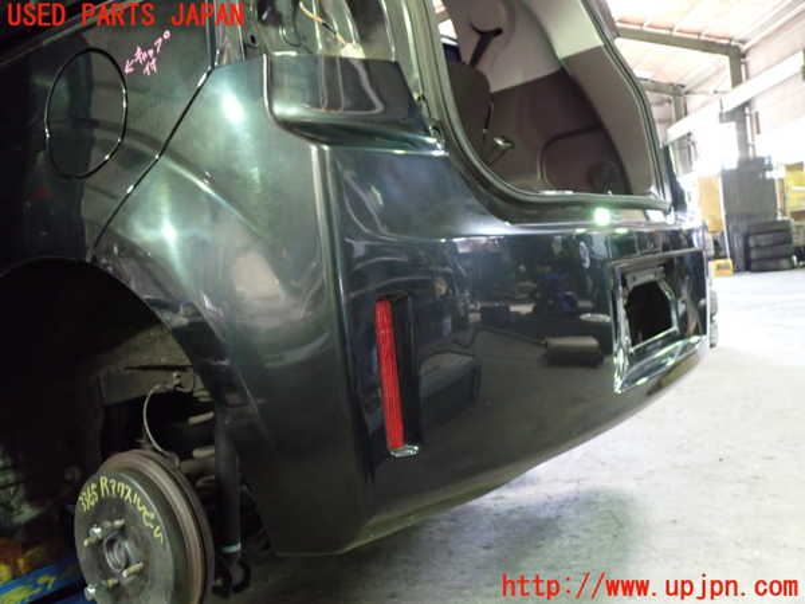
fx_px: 698
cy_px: 302
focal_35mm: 30
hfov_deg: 60.0
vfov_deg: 46.8
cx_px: 402
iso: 800
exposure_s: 1/30
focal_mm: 5.4
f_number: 2.3
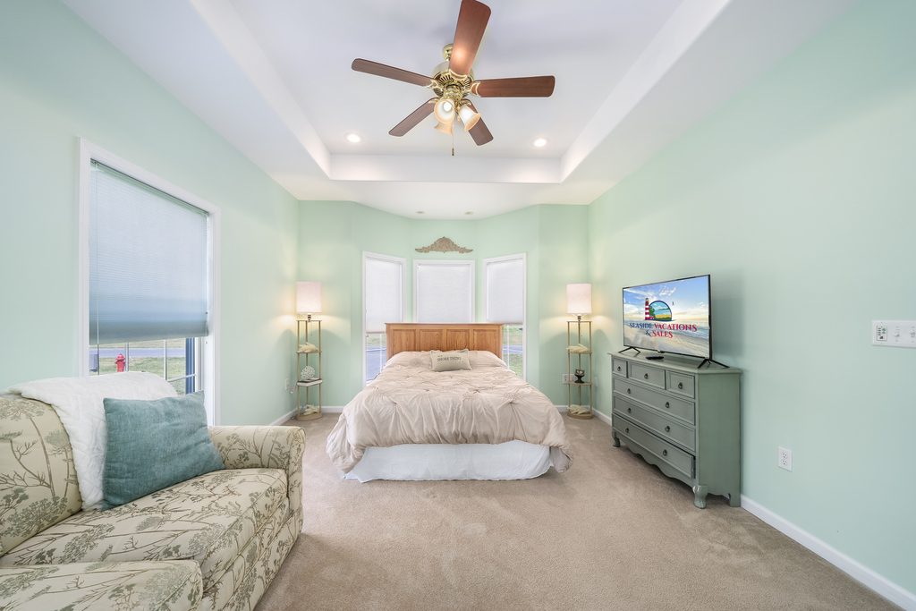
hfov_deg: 112.6
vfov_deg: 90.0
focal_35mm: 12
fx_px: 305
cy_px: 306
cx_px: 458
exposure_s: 1/20
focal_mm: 12
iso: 320
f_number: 8
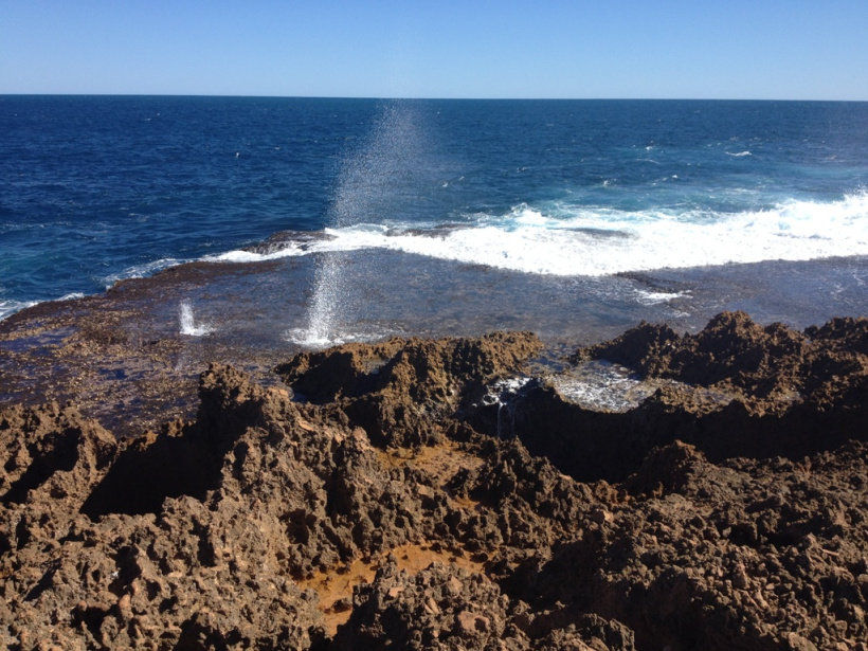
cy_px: 326
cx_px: 434
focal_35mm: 35
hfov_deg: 52.6
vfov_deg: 40.7
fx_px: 878
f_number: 2.4
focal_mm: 4.28
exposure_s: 1/1453
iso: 50
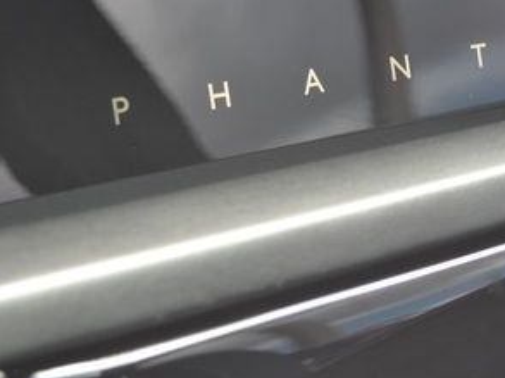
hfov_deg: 19.4
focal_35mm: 101
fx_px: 1472
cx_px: 329
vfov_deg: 14.5
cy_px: 75
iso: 400
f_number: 4.8
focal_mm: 32
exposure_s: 1/25
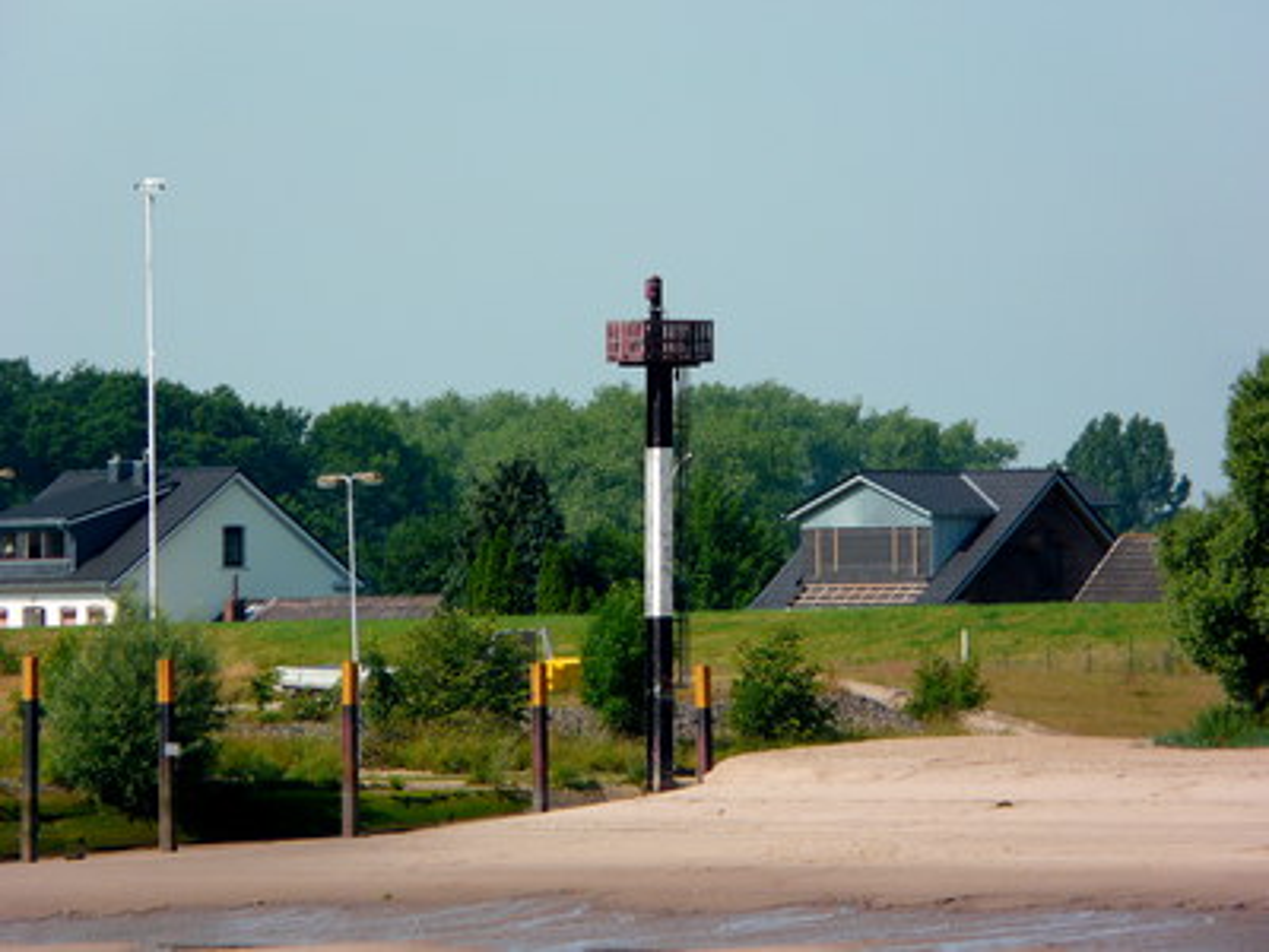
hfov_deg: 3.9
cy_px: 476
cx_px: 634
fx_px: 18476
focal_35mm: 504
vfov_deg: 3.0
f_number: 5.6
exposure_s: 1/400
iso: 100
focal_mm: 82.8
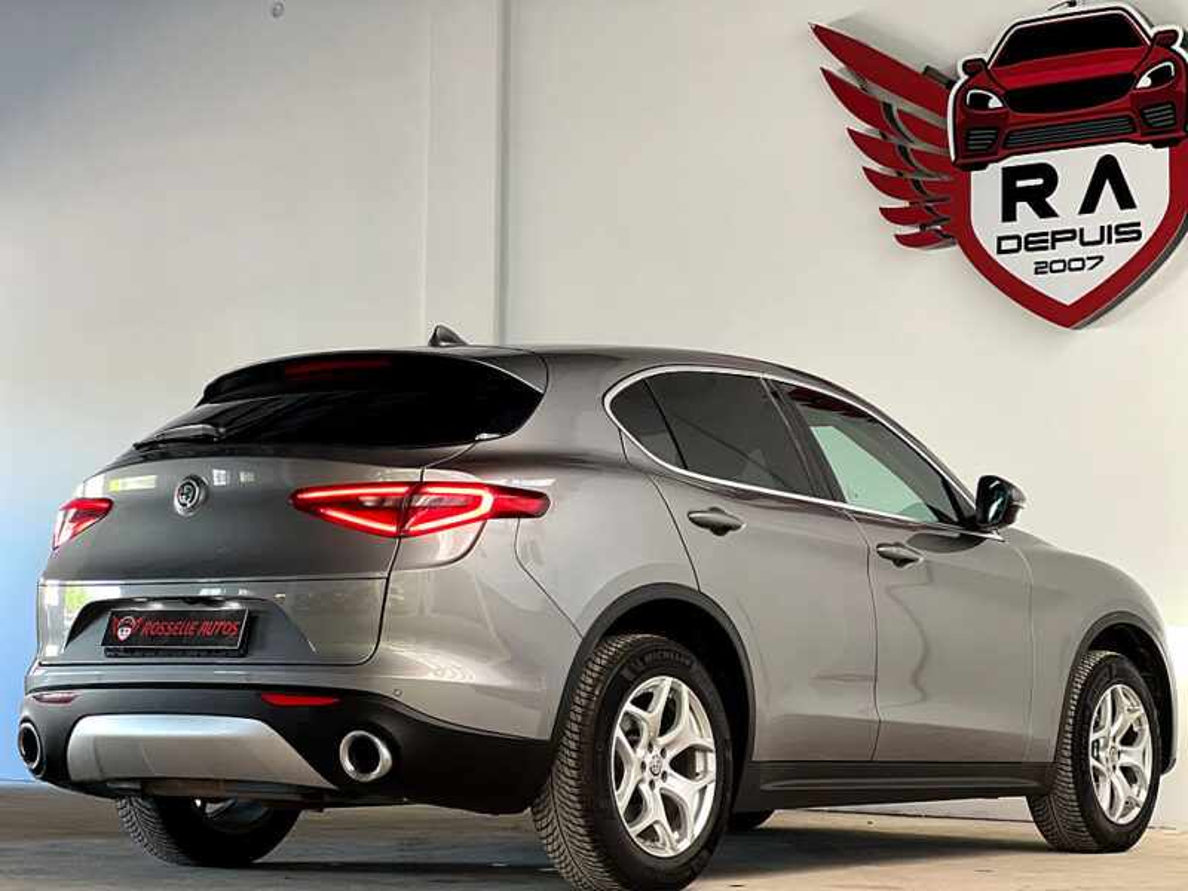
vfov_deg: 19.1
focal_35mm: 77
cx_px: 594
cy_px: 446
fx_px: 2643
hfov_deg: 25.3
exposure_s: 1/40
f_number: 2.8
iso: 160
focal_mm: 9
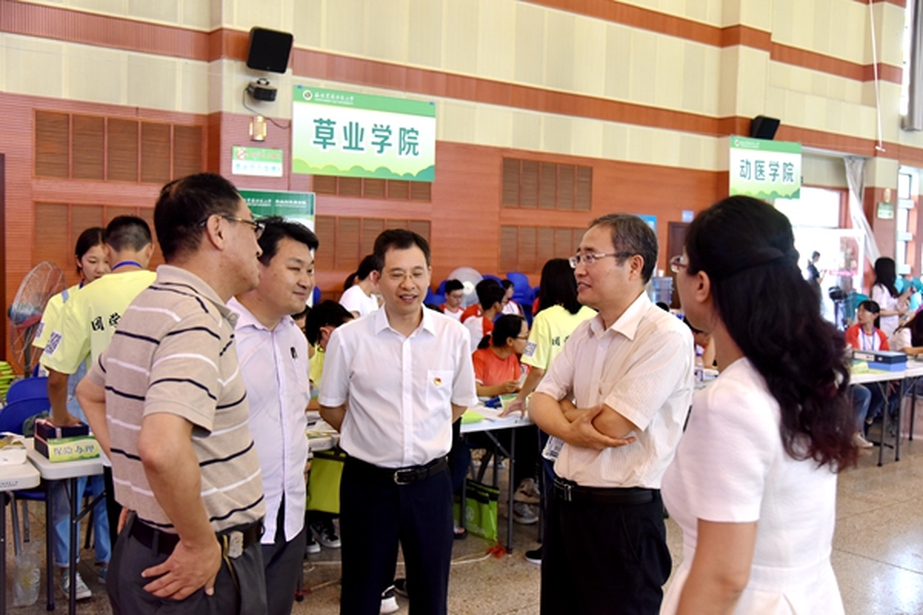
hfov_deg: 54.4
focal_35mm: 35
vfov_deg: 37.9
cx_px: 462
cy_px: 308
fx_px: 897
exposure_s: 1/80
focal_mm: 35
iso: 1600
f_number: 4.5
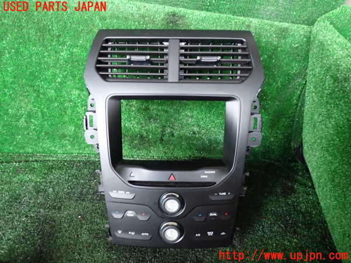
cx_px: 176
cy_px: 132
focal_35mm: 30
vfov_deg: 46.8
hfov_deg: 60.0
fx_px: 304
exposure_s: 1/15
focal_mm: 5.4
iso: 800
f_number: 2.3
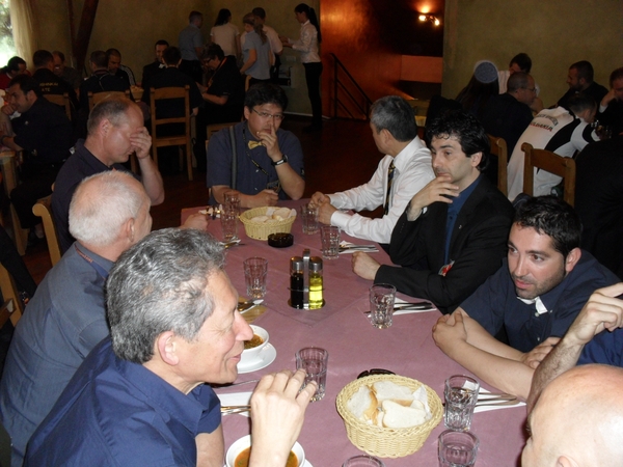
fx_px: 630
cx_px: 312
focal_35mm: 35
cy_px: 234
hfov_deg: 52.6
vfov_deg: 40.7
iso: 200
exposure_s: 1/45
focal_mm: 6.3
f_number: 3.2
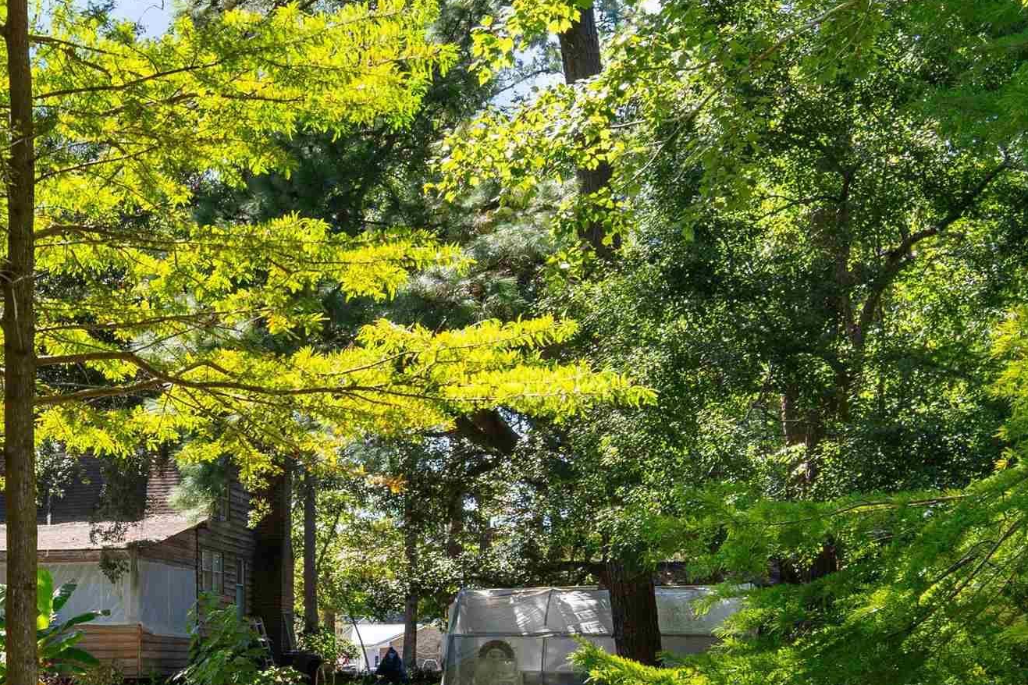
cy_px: 683
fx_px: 1999
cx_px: 124
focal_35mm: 70
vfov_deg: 18.9
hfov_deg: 27.9
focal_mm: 20
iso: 100
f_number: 6.3
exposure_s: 1/160
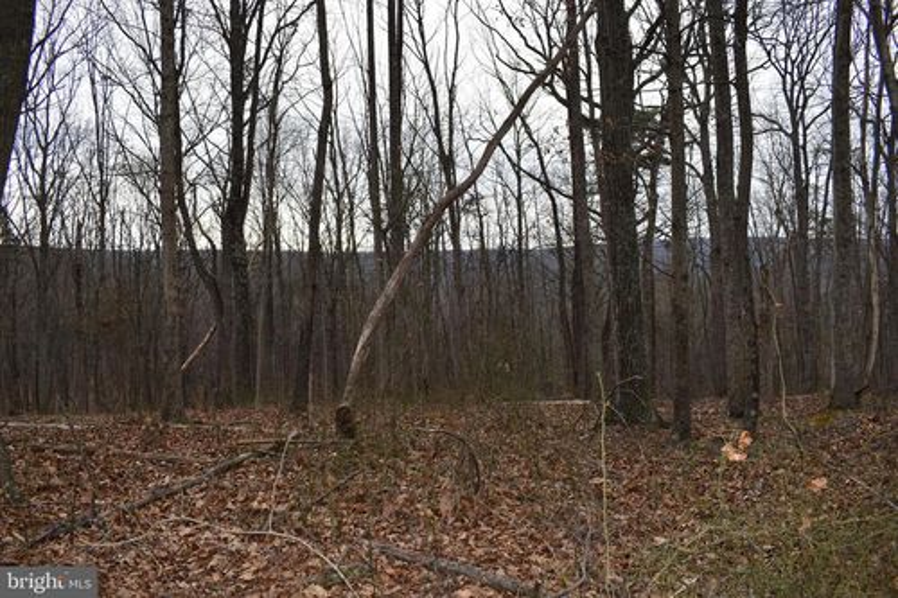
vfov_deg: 47.9
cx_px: 449
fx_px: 673
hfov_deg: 67.4
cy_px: 299
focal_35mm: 27
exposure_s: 1/125
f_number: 5.6
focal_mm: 18
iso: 125
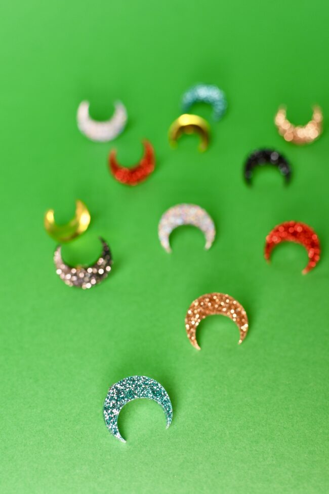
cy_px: 247
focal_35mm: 52
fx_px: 713
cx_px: 164
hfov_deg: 26.0
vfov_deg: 38.2
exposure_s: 1/200
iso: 400
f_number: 4.5
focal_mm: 35
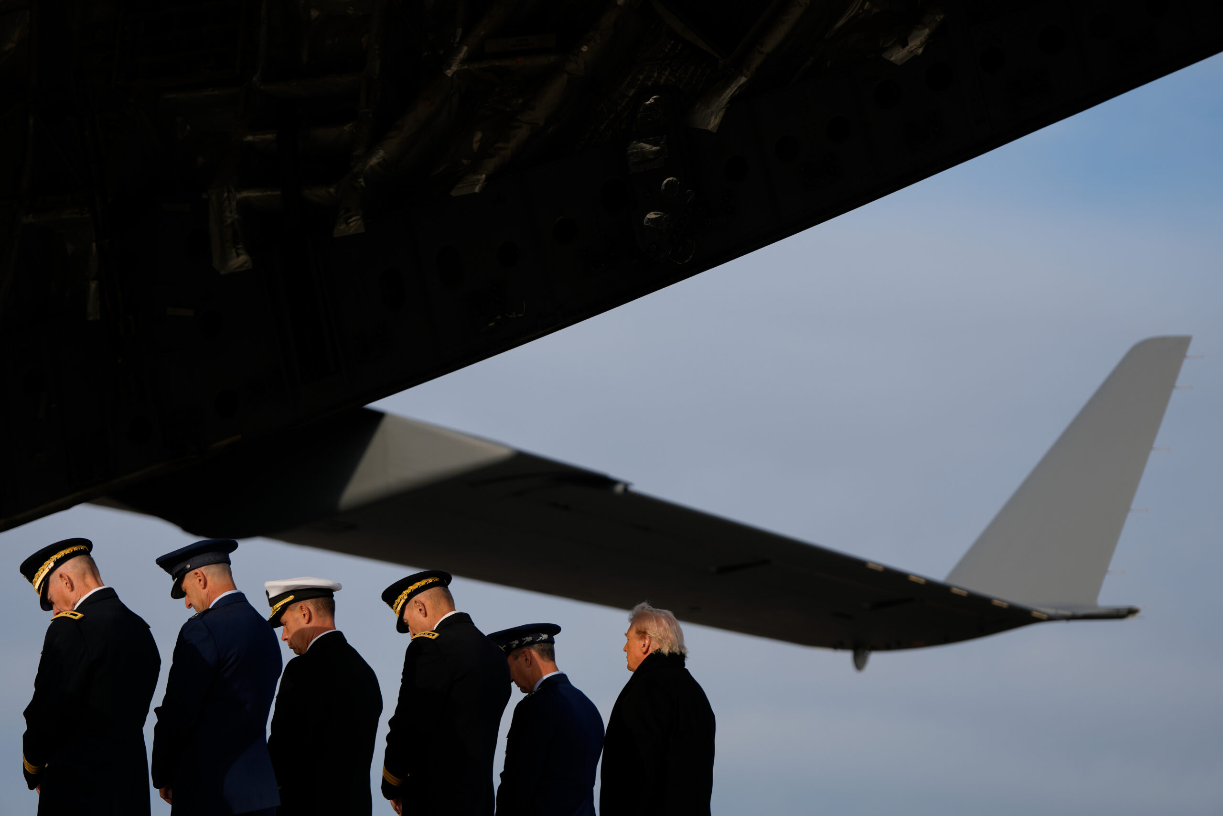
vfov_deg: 10.3
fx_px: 4518
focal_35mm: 133
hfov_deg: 15.4
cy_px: 408
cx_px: 612
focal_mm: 133
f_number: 2.8
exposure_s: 1/1250
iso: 50
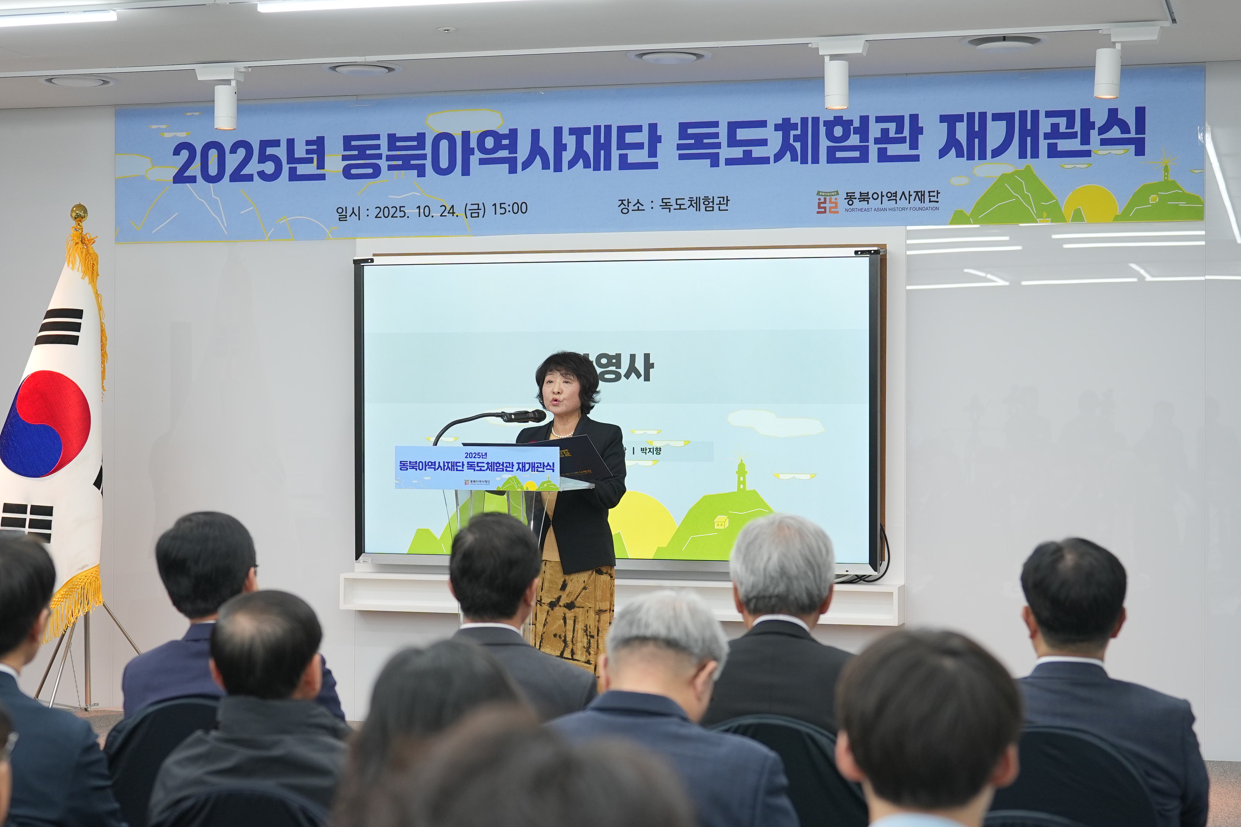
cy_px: 414
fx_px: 2206
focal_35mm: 64
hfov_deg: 31.4
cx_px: 620
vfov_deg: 21.2
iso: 320
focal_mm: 43
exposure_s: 1/160
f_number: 2.5
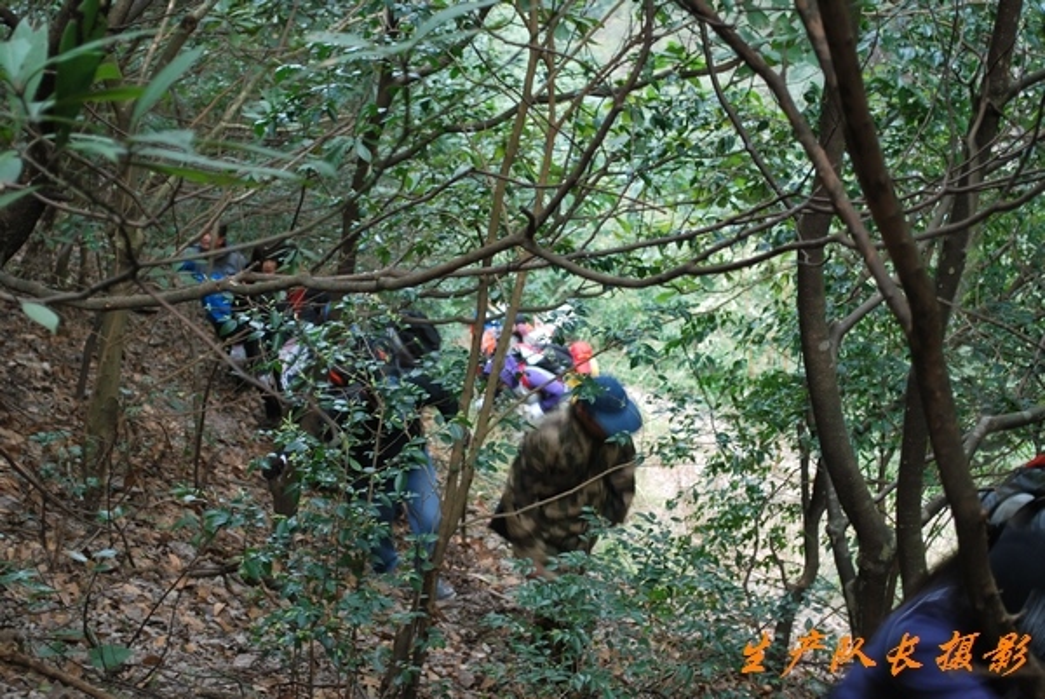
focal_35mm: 72
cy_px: 350
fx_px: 2091
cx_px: 522
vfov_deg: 19.0
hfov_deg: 28.1
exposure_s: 1/10
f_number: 5.6
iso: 100
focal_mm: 48
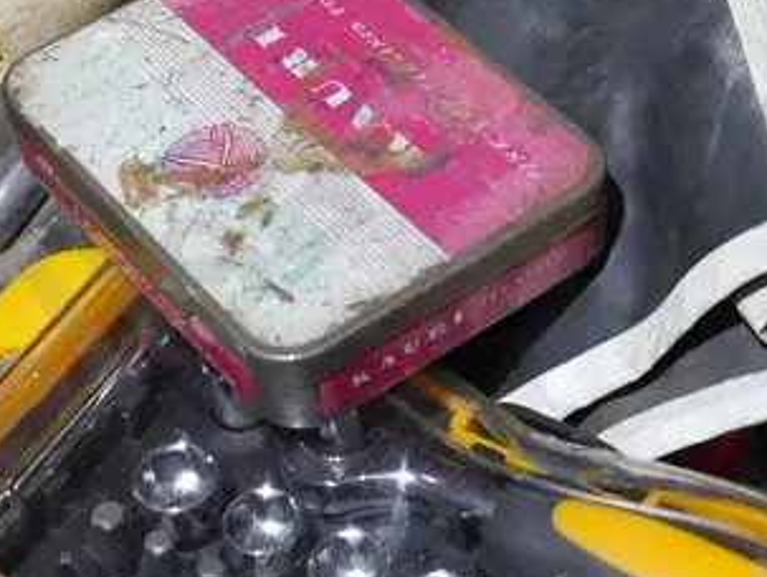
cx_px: 425
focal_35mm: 108
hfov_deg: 18.2
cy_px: 105
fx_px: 2396
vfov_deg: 13.7
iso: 320
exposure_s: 1/60
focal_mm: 16
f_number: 3.6
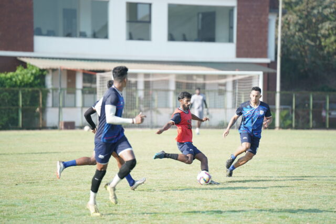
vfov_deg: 7.6
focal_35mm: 180
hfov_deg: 11.4
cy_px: 112
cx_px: 168
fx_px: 1680
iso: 250
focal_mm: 180
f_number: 2.8
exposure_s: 1/1000
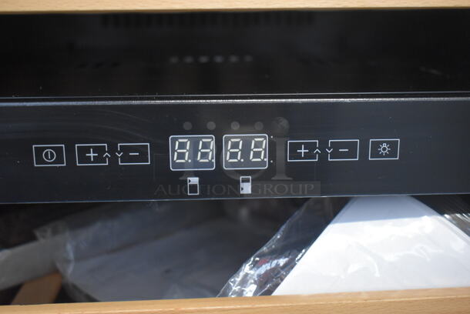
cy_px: 157
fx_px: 608
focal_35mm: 46
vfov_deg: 29.0
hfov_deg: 42.3
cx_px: 235
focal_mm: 31
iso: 3200
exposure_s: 1/40
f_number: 4.2
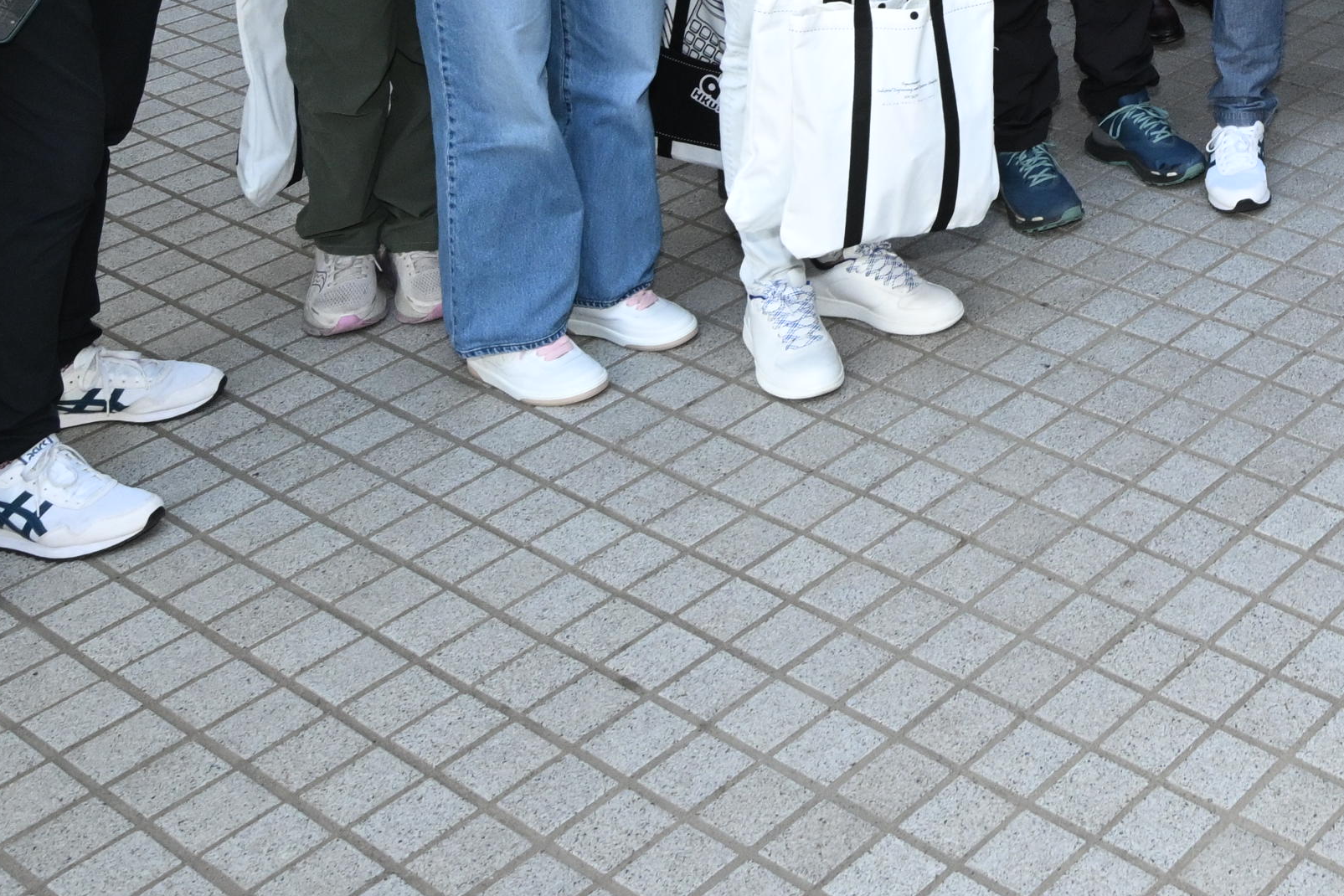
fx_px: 2088
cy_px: -470
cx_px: 1511
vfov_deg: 20.5
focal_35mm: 56
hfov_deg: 31.3
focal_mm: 14.5
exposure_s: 1/200
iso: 1000
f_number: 6.3
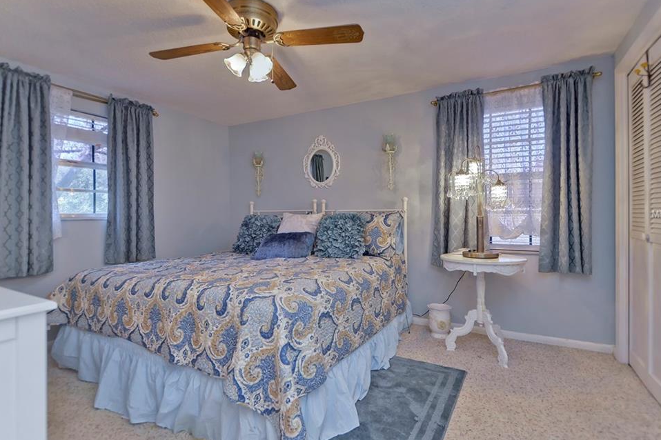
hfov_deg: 96.7
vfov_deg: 73.7
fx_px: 294
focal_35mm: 16
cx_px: 338
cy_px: 214
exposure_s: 1/60
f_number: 4
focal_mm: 10
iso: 1400
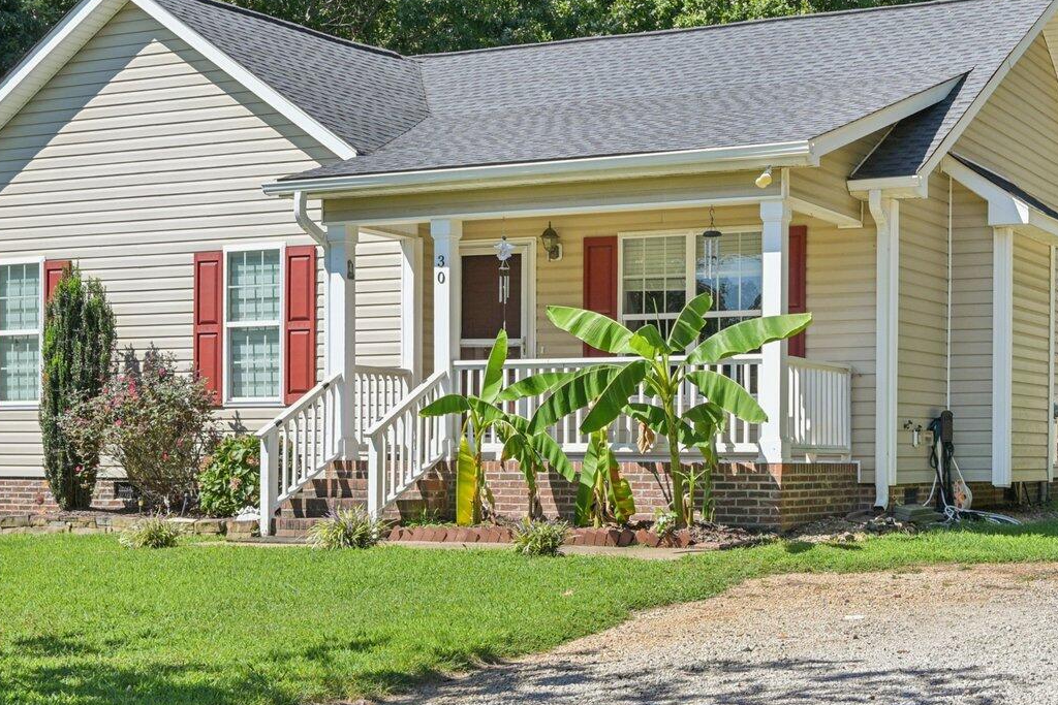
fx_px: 1587
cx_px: 782
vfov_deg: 24.6
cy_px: 115
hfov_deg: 36.1
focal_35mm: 54
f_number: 8
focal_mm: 27
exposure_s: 1/200
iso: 100
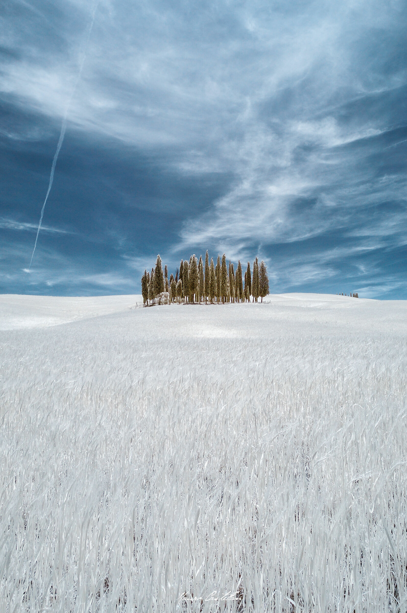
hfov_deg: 53.0
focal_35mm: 24
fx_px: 408
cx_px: 204
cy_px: 306
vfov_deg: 73.8
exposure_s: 1/160
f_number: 8
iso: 200
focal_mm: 16
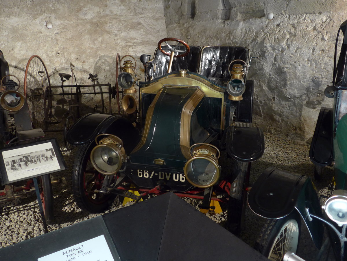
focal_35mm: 29
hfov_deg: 61.7
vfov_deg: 48.2
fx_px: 291
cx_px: 174
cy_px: 130
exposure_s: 1/15
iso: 400
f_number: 2
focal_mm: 6
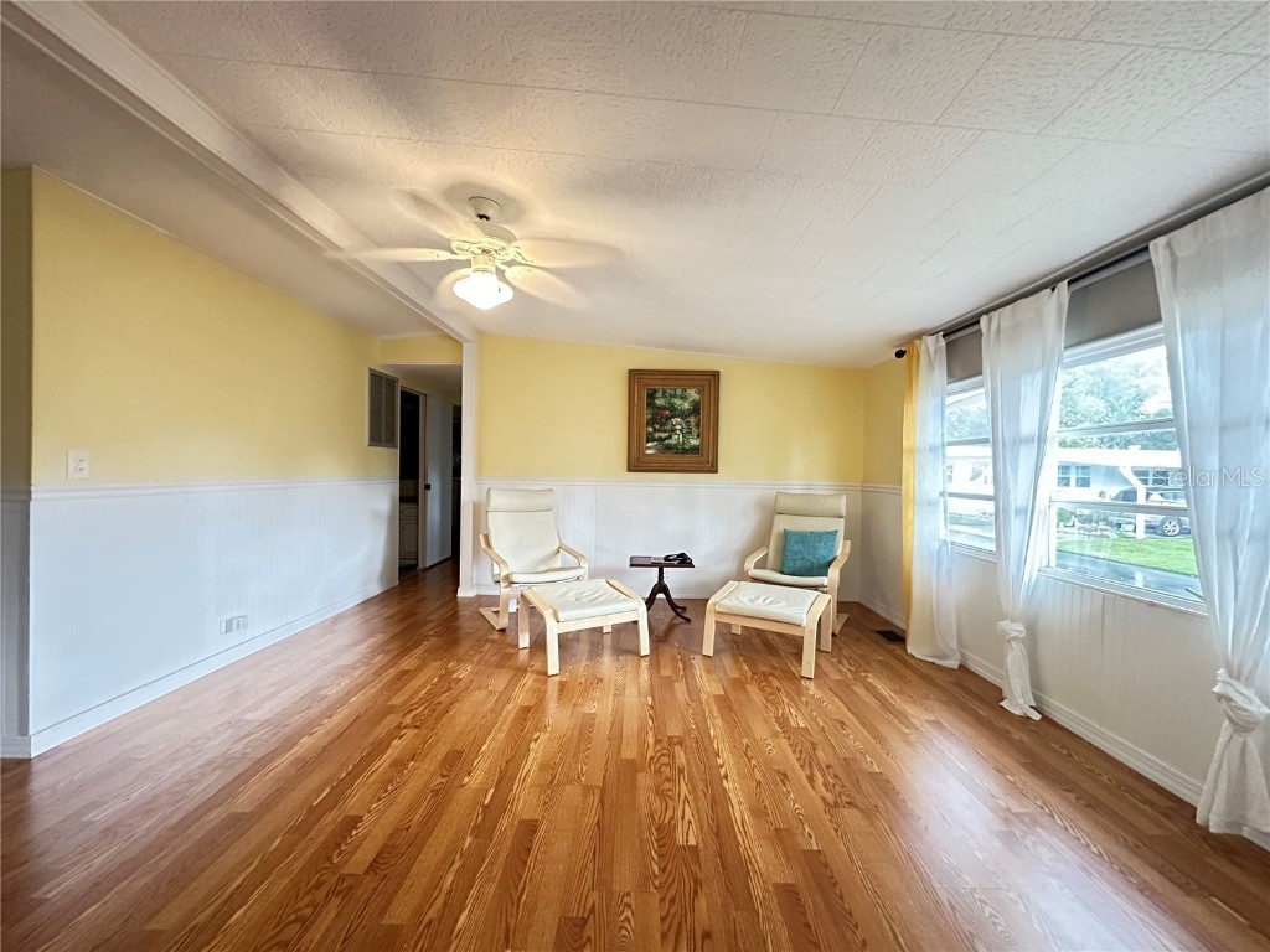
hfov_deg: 102.1
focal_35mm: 14
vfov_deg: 85.7
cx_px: 635
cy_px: 476
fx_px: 514
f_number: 2.2
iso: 1250
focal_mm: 2.22
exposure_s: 1/60
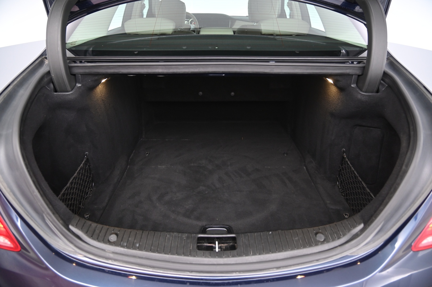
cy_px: 144
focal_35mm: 24
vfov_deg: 53.1
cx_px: 216
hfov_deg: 73.8
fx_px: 288
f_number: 4
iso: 2000
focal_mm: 24
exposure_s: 1/25
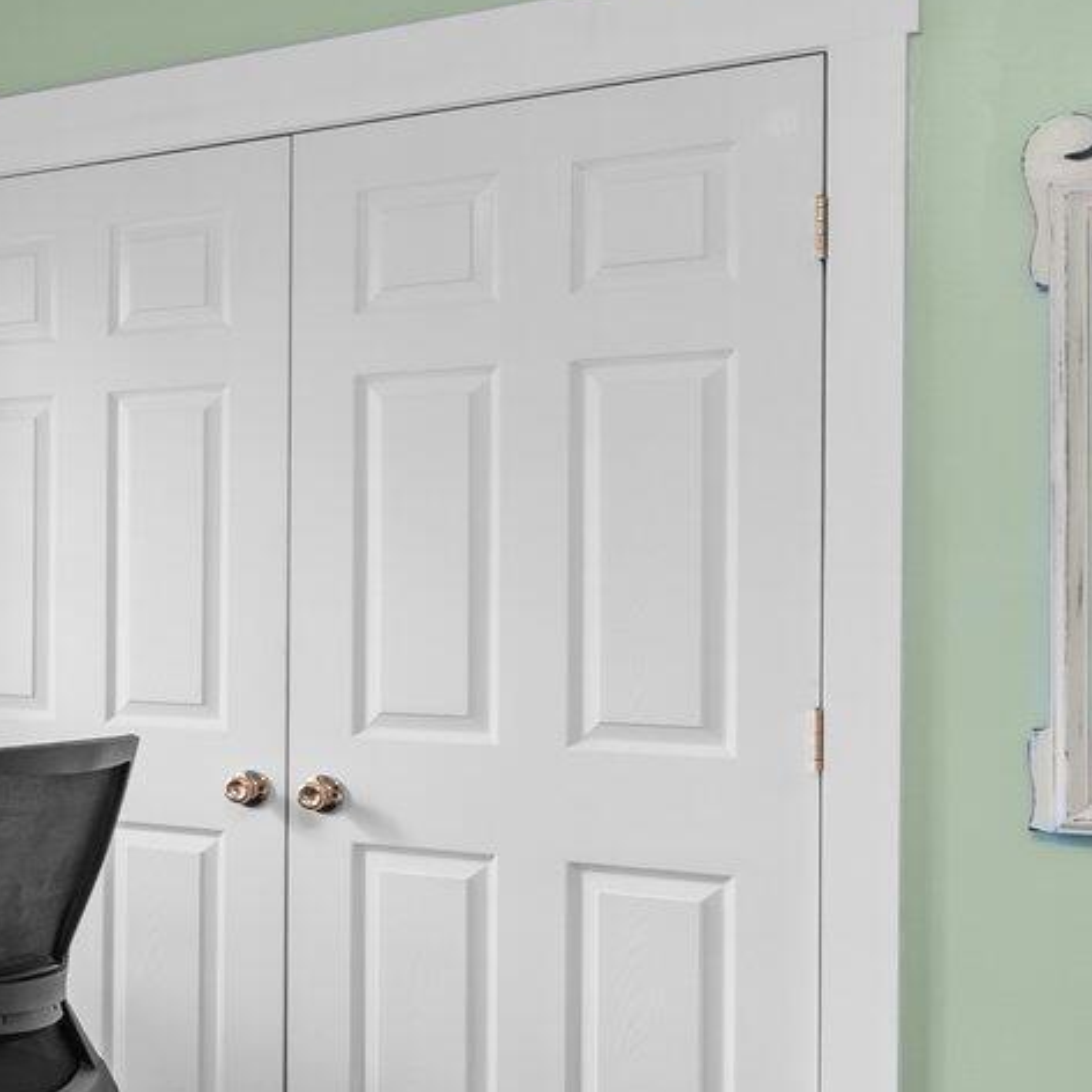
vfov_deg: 29.1
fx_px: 2106
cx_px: -740
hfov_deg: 21.7
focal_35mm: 59
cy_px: 549
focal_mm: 16
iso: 250
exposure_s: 1/1.67
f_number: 4
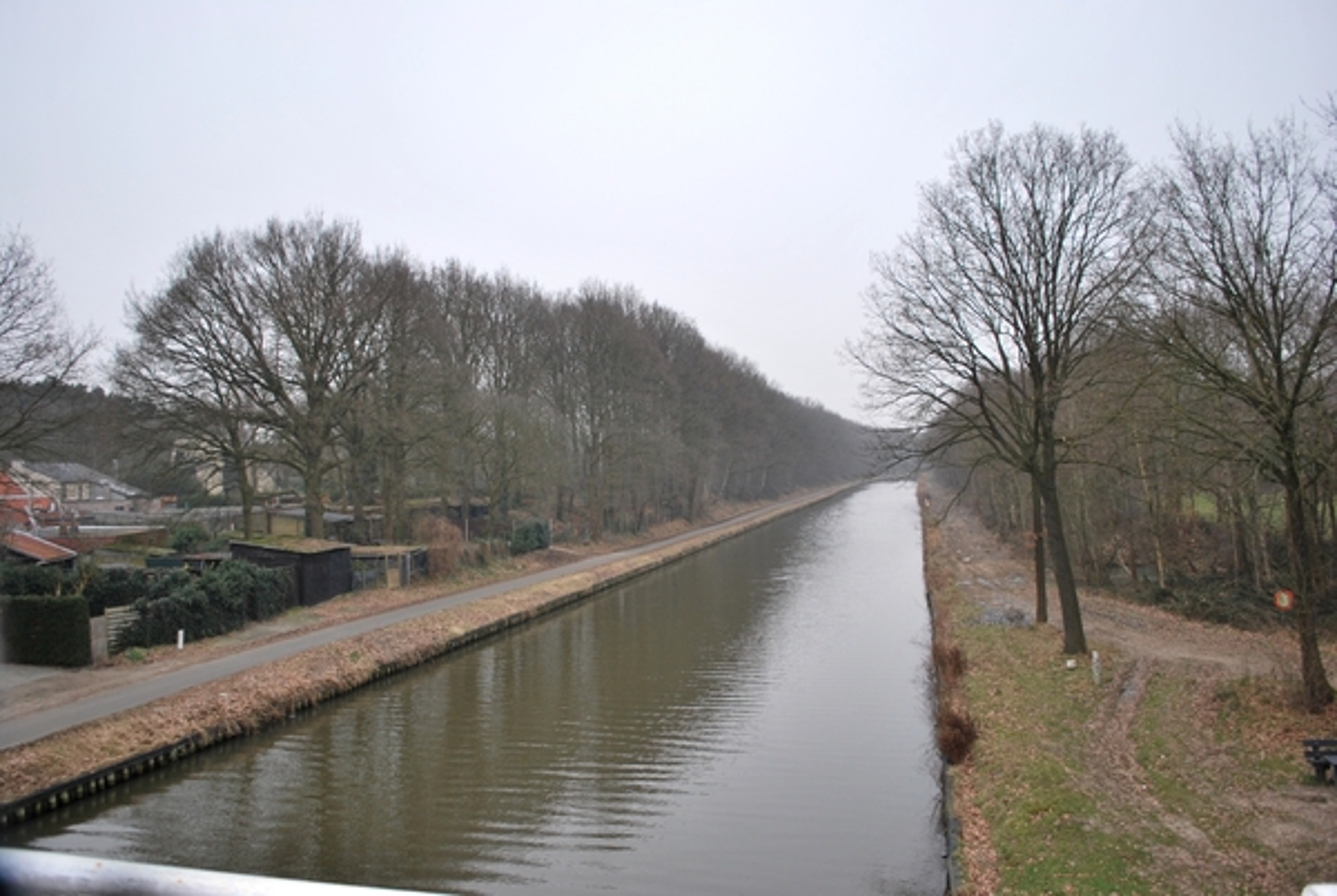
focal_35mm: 27
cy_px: 448
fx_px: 1004
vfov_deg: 48.1
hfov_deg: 67.3
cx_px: 668
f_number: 3.5
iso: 200
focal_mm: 18
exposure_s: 1/80
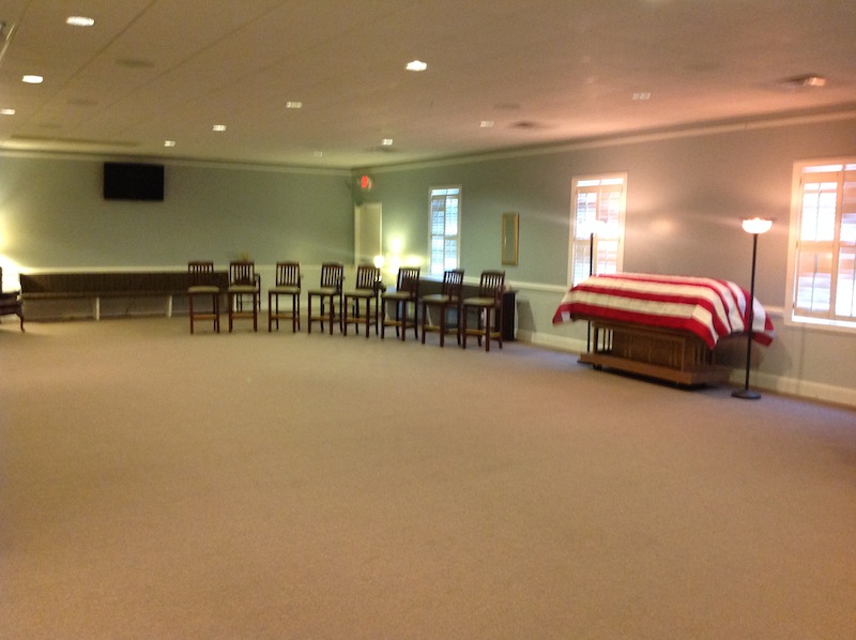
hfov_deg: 52.7
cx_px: 428
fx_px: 864
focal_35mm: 35
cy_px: 320
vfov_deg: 40.6
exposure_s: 1/15
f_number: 2.4
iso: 320
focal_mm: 4.28
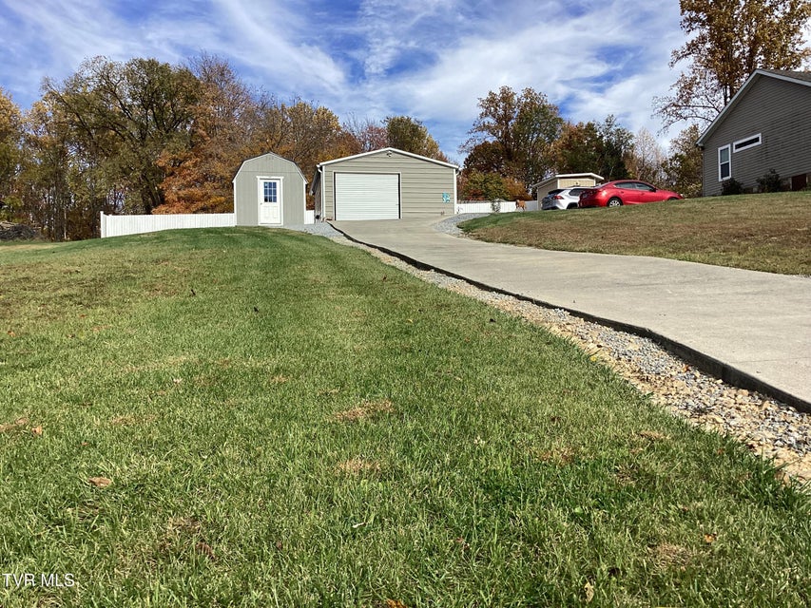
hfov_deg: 58.3
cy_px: 304
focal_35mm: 31
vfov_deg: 45.5
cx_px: 406
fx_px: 726
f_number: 2.4
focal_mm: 3.3
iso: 25
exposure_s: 1/981
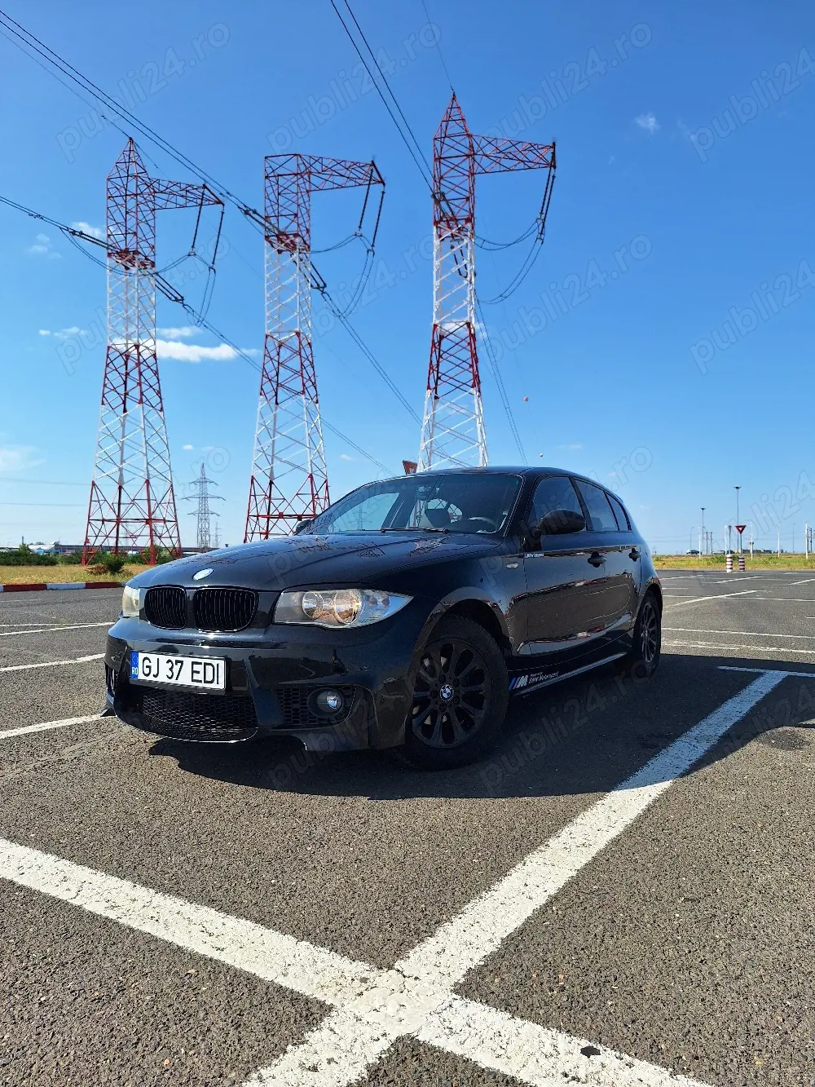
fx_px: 722
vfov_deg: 73.9
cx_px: 408
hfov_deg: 58.9
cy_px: 544
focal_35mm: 23
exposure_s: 1/2500
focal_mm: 5.54
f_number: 1.8
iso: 40
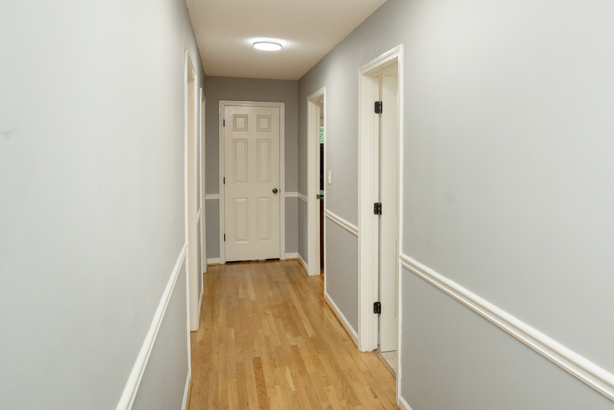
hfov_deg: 70.4
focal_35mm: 25
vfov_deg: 50.6
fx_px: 426
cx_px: 384
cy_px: 147
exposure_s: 1/100
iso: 800
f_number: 4
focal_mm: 16
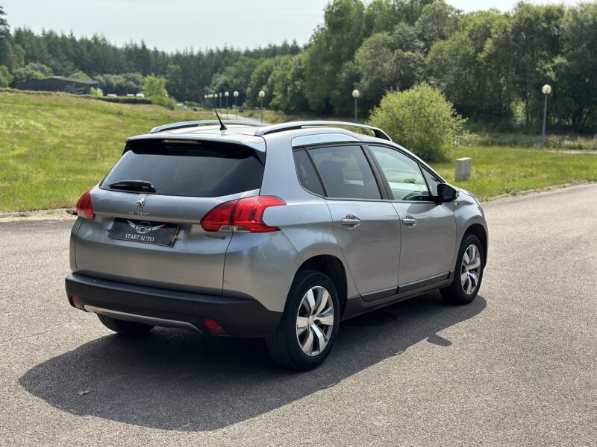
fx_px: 828
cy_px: 224
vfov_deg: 30.3
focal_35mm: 48
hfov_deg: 39.7
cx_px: 298
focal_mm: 6.86
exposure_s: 1/3257
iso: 80
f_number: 1.78
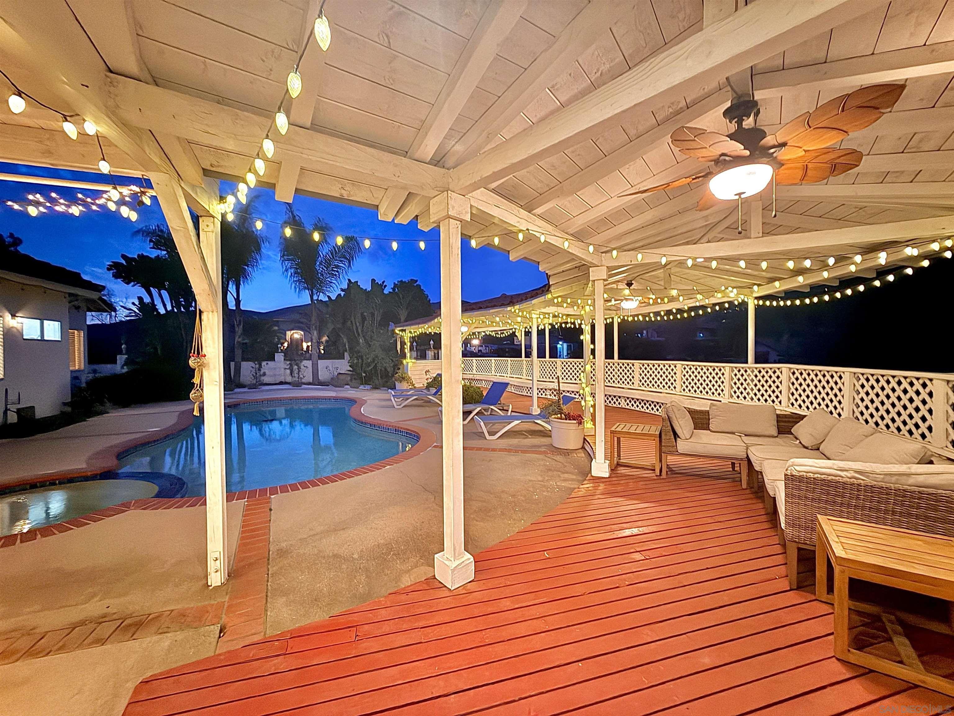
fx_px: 386
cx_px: 477
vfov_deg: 85.7
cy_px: 358
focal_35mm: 14
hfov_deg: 102.1
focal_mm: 2.22
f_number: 2.2
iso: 800
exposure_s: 1/15
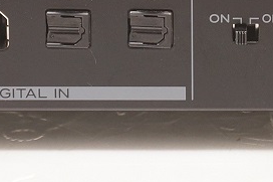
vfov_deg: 3.3
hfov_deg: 5.0
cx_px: 246
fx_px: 3145
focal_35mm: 415
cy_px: -81
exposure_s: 1/80
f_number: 4
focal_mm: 50
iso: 200
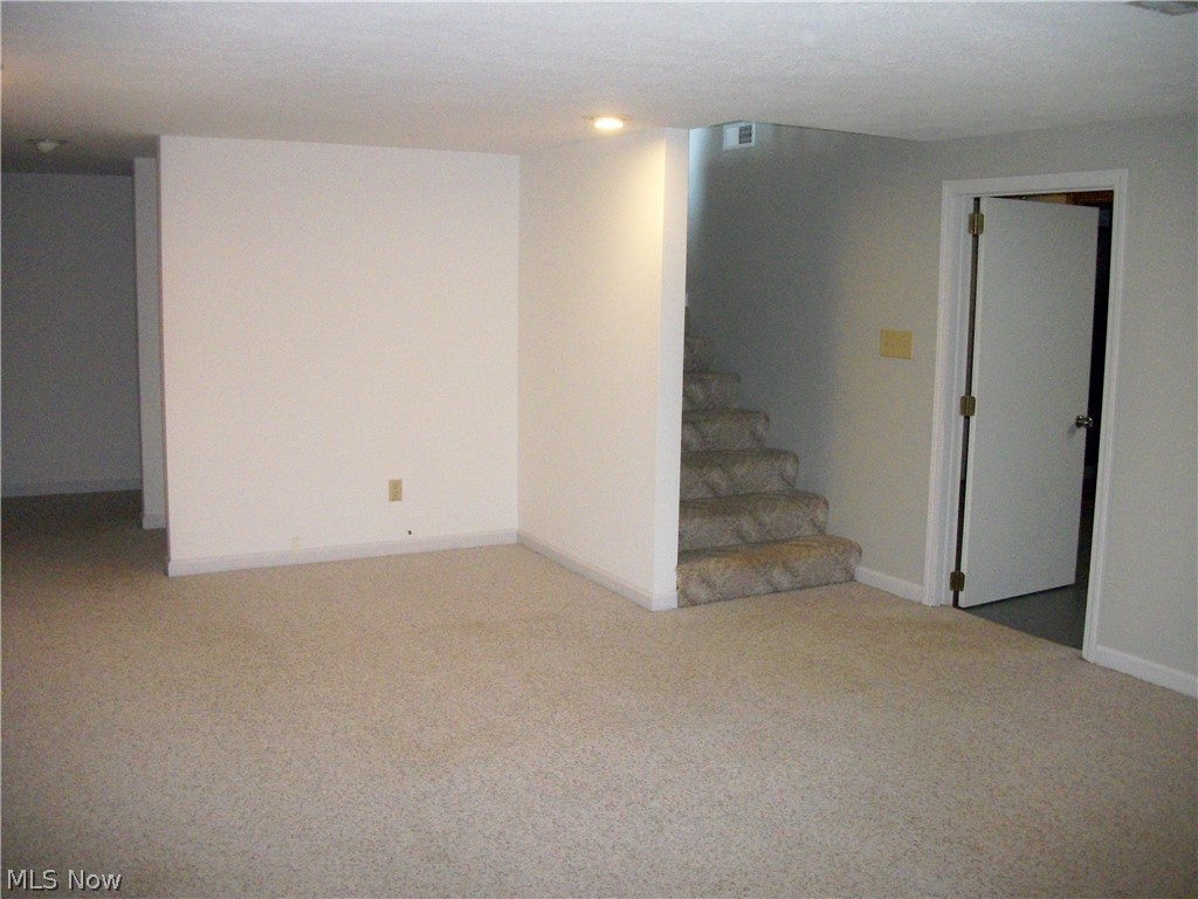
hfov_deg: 56.8
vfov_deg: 44.2
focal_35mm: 32
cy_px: 450
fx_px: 1107
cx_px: 599
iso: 400
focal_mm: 5.7
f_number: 2.9
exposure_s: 1/125
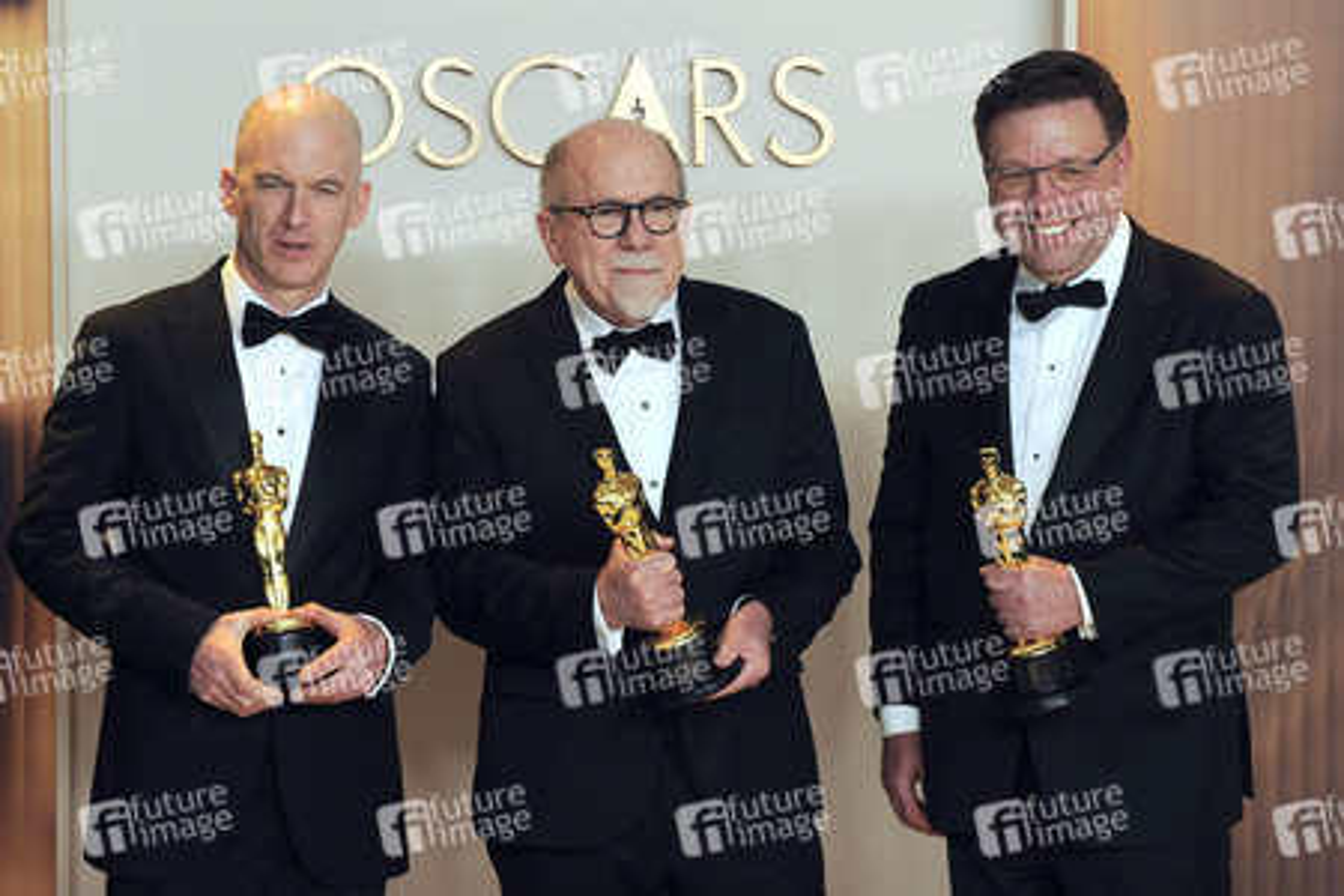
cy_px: 448
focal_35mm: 125
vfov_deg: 11.0
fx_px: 4666
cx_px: 672
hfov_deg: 16.4
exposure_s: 1/200
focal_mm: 125
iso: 2000
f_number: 5.6
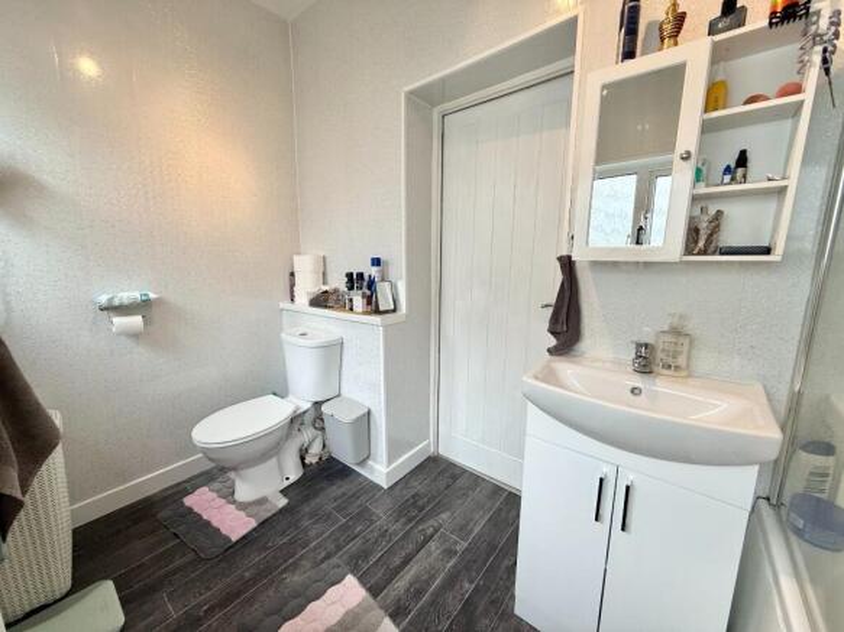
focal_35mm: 14
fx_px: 341
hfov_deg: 102.1
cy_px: 316
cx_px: 422
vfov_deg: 85.7
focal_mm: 2.22
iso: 125
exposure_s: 1/100
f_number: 2.2
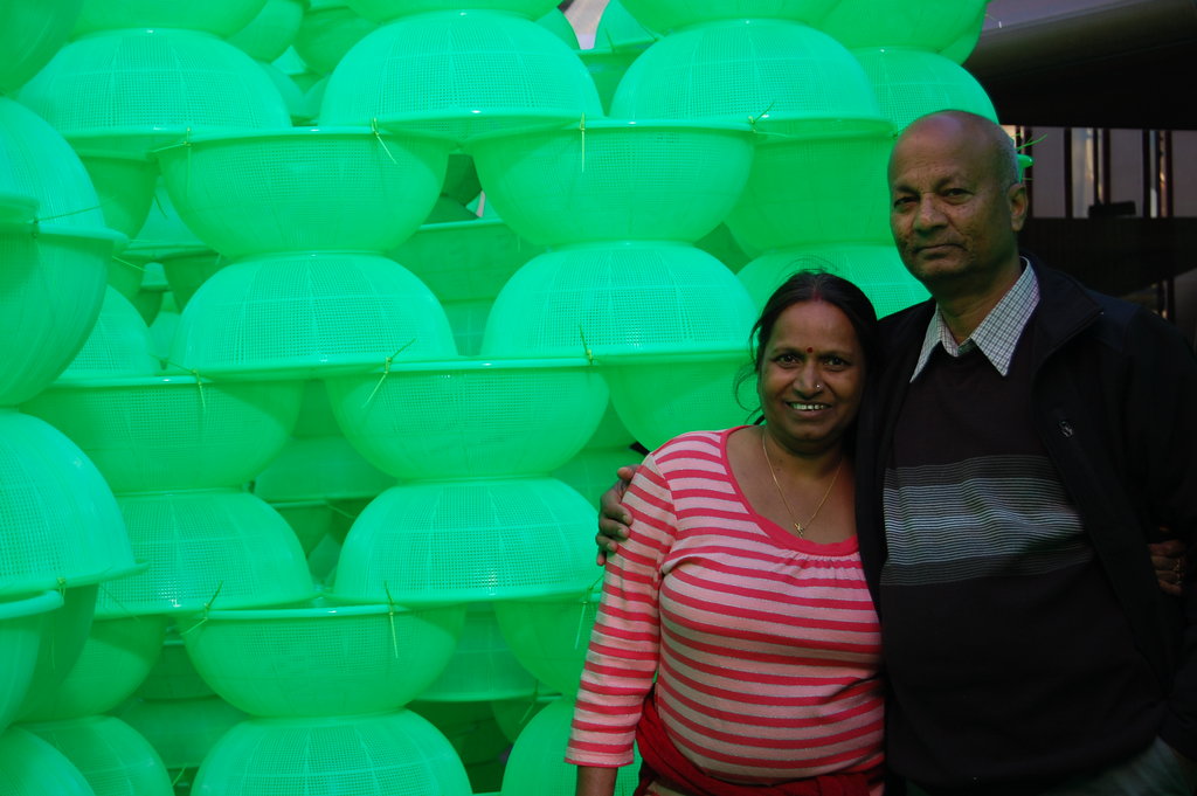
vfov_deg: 18.2
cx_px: 598
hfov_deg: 27.0
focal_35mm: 75
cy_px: 398
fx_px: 2492
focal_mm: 50
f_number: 5.6
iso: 200
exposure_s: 1/125
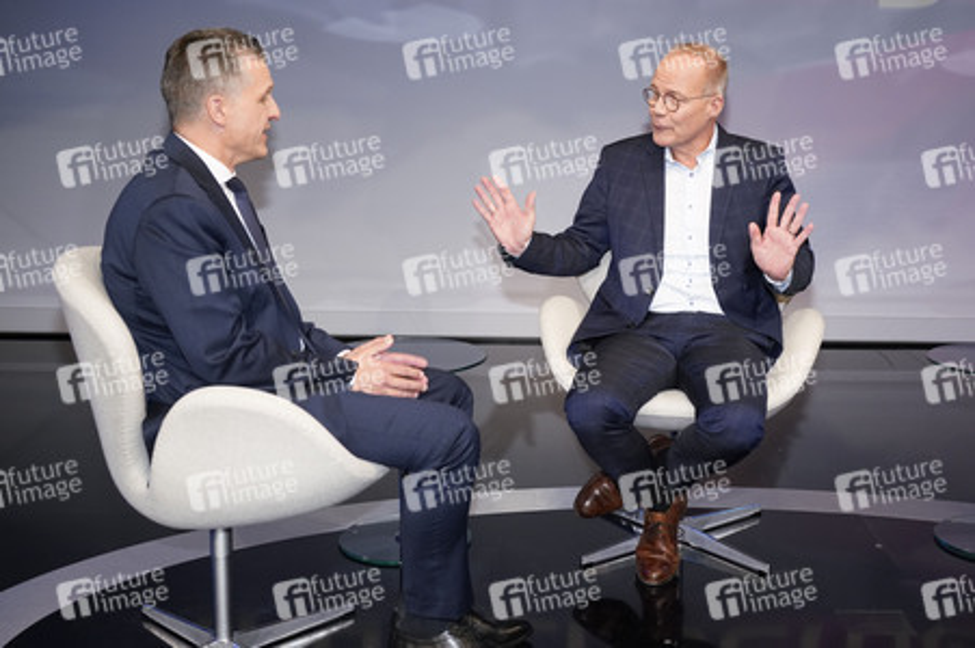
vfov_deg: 36.8
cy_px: 324
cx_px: 488
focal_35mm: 36
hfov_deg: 53.2
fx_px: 974
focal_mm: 36
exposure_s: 1/125
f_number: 5.6
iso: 2000
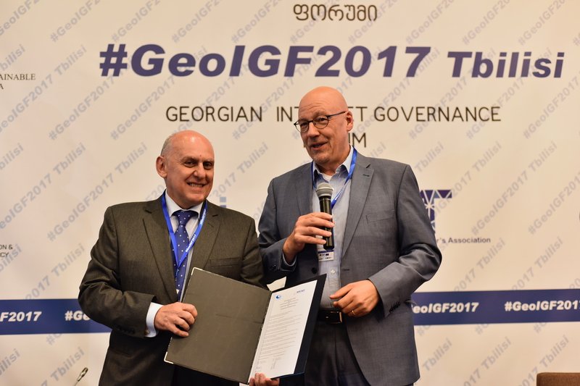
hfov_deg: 39.6
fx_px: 805
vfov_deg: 27.0
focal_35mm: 50
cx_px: 290
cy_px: 193
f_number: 3.5
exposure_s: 1/50
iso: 1600
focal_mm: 50
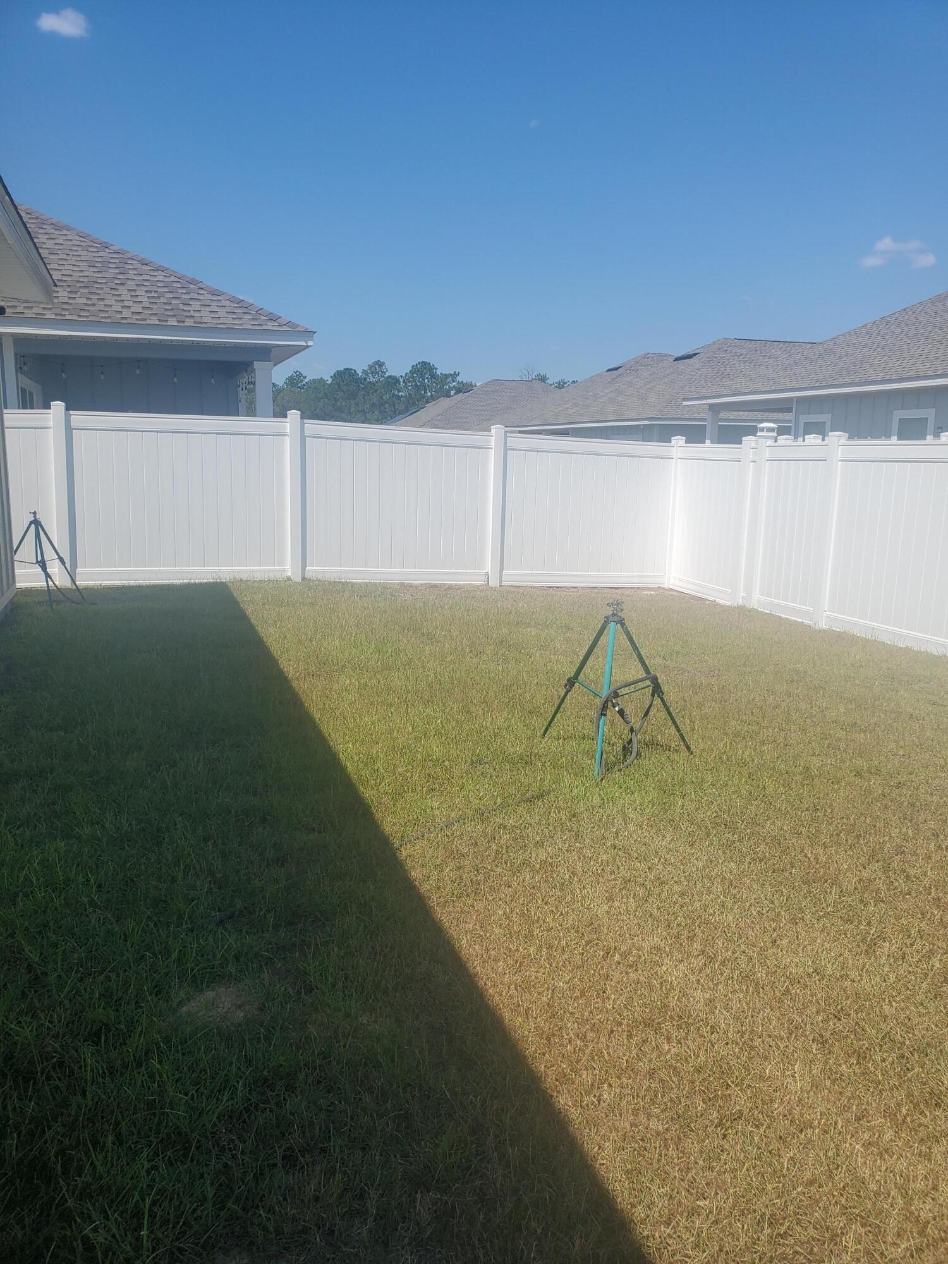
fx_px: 949
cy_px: 632
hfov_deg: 53.1
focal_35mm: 26
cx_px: 474
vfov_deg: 67.3
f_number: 2.4
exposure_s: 1/2335
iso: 50
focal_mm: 4.3
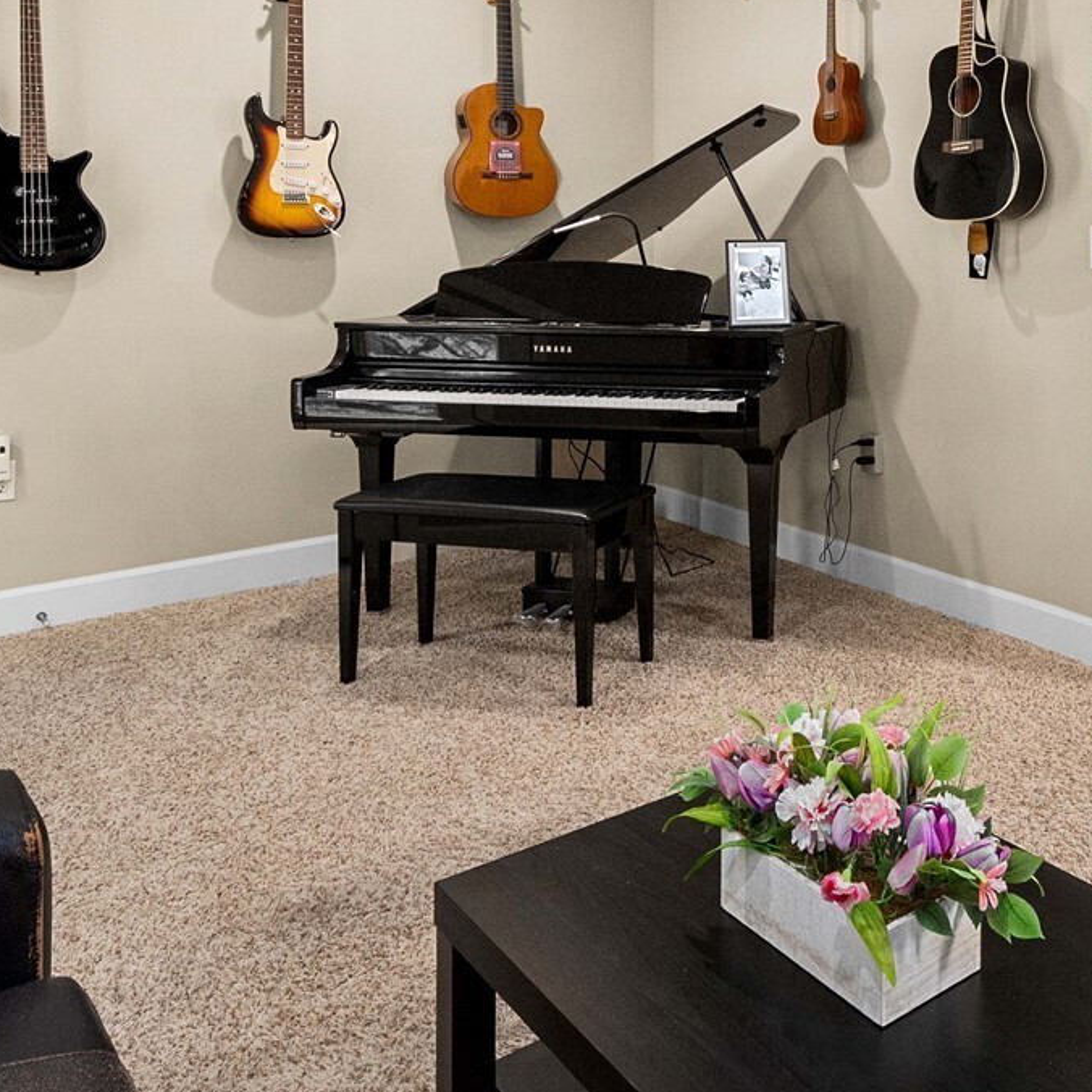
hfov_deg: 46.4
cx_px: 973
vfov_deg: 49.3
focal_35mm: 32
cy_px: 286
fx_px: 1142
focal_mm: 15
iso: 1000
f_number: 7.1
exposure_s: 1/13
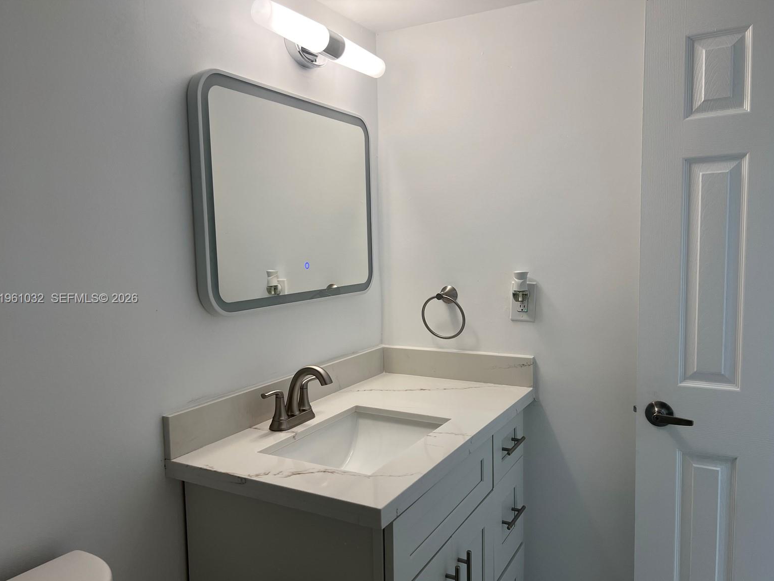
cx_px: 383
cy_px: 299
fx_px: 604
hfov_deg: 65.3
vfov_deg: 51.4
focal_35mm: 27
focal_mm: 5.7
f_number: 1.5
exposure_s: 1/182
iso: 40
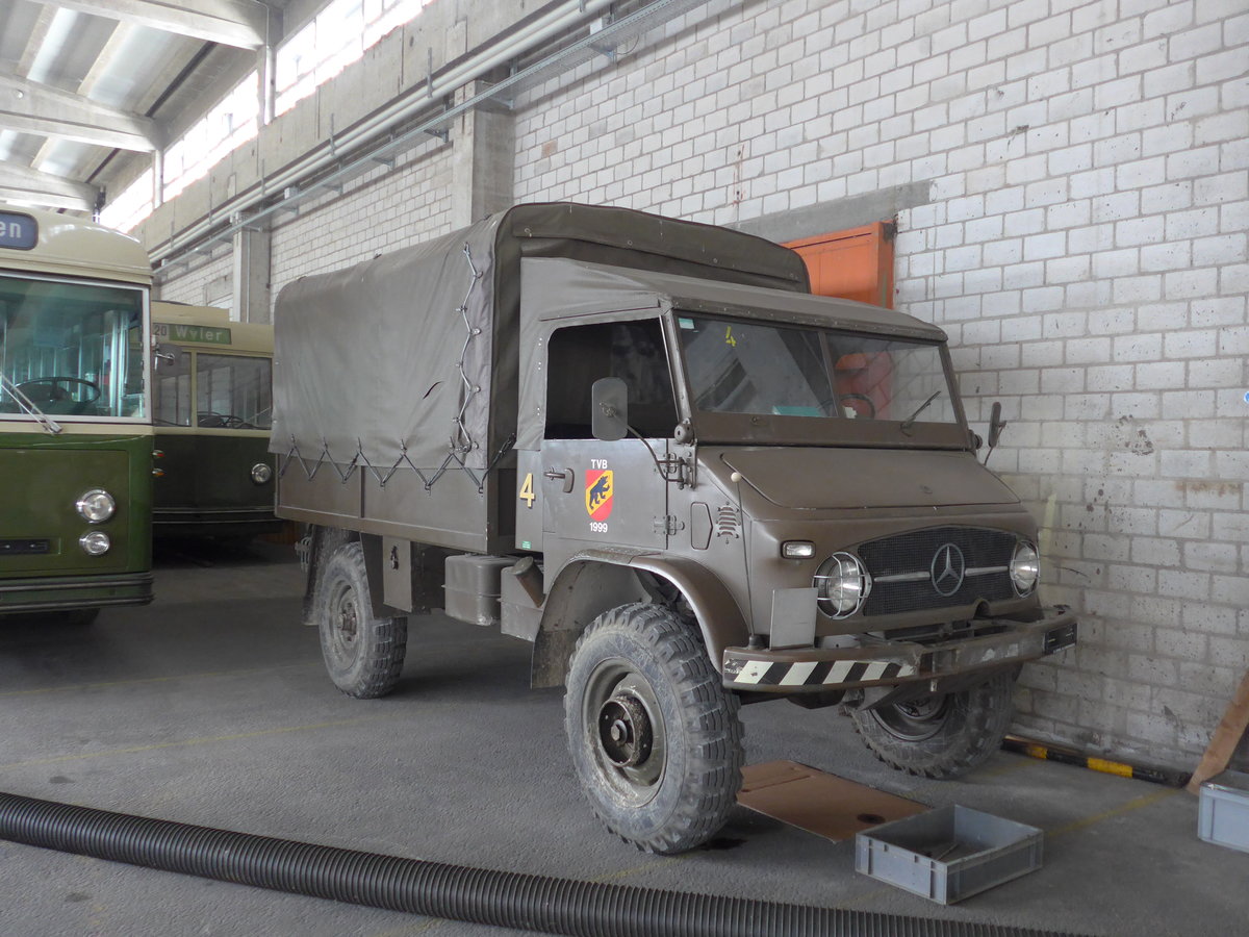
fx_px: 1046
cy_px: 468
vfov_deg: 48.2
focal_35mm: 29
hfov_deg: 61.7
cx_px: 624
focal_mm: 6
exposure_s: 1/60
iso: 400
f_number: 2
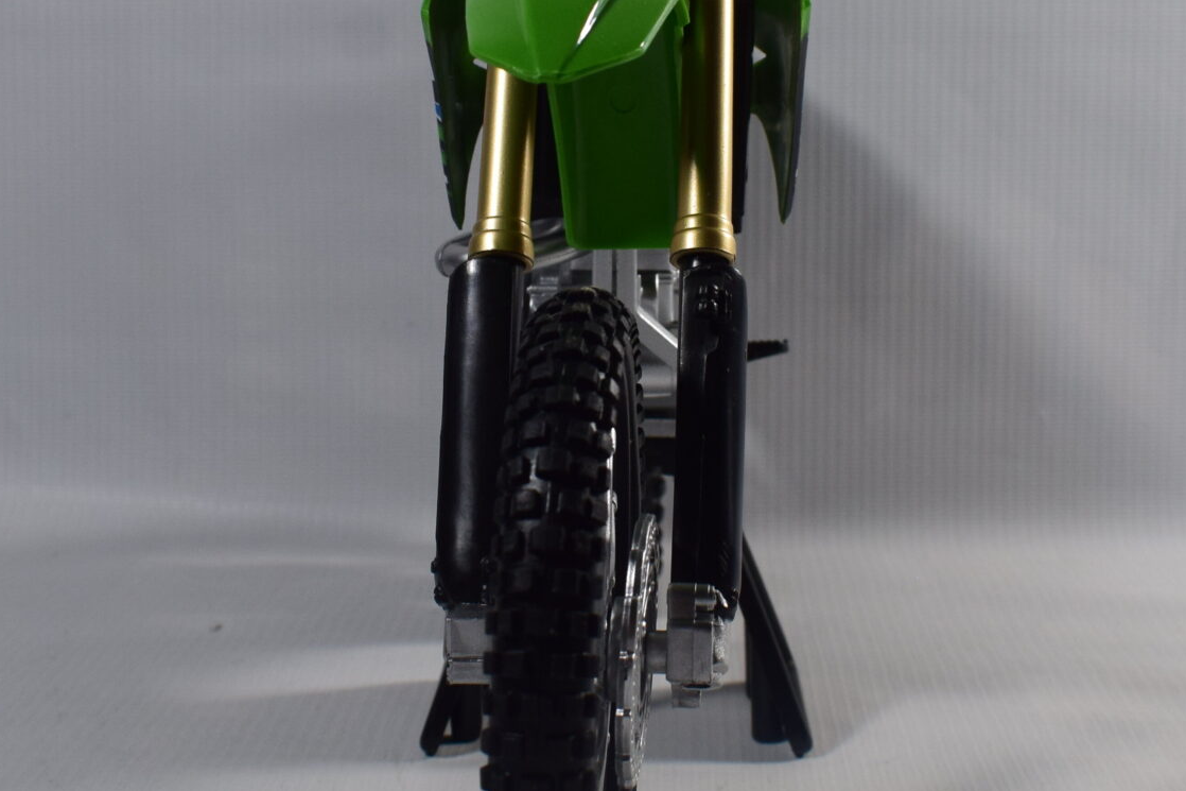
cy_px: 268
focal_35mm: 72
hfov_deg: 28.0
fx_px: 2376
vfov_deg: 18.8
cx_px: 614
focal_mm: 21
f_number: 8
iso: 400
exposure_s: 1/60
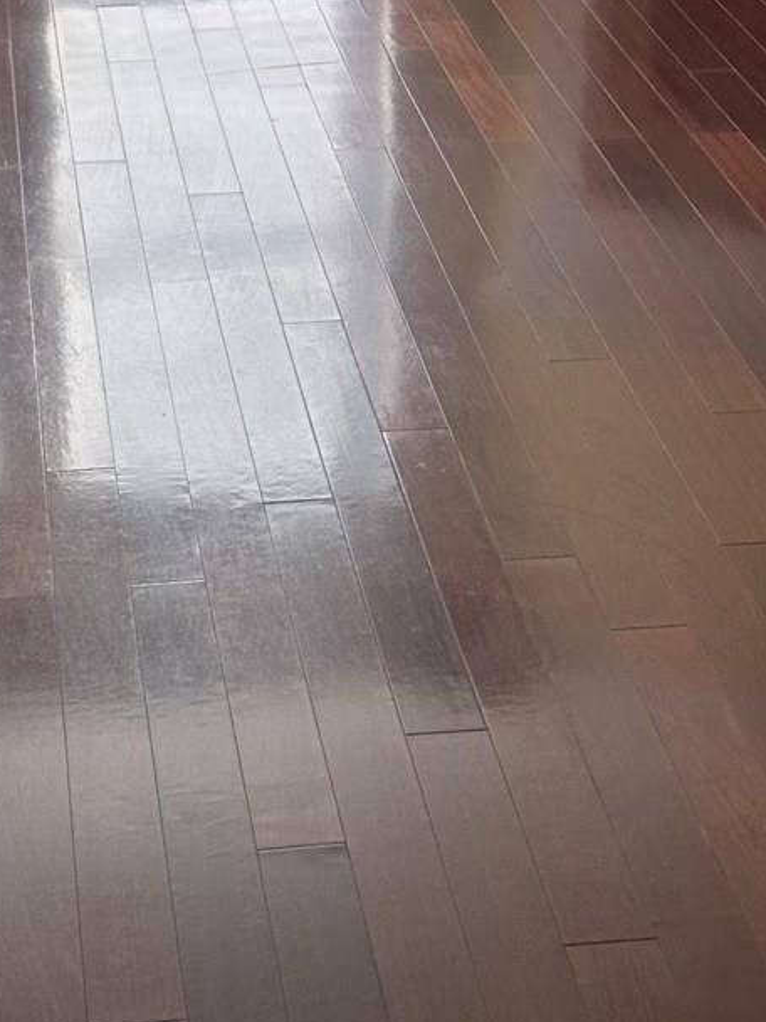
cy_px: -124
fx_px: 2685
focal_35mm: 91
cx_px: 257
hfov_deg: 16.2
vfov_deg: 20.5
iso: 64
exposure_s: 1/121
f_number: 1.78
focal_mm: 6.86
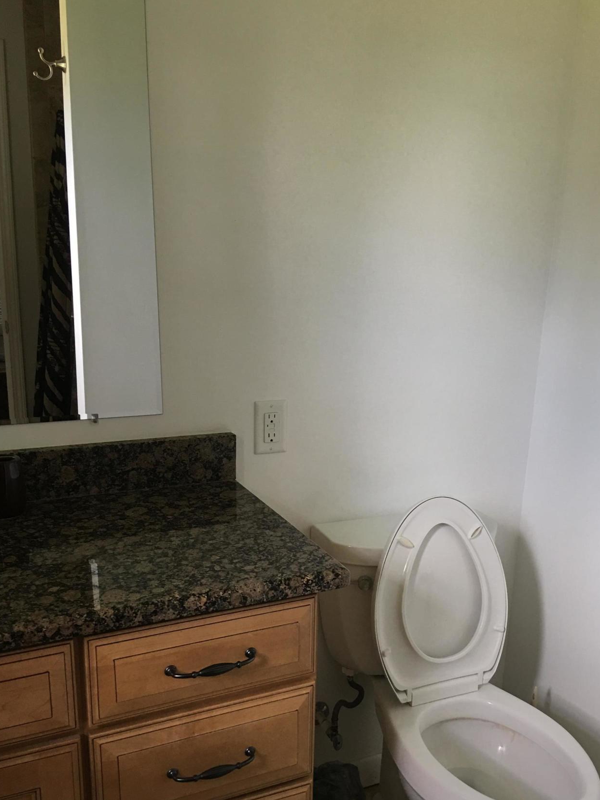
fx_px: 809
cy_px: 474
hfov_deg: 40.6
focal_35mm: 35
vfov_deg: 52.3
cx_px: 334
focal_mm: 4.15
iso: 40
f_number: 2.2
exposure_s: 1/15
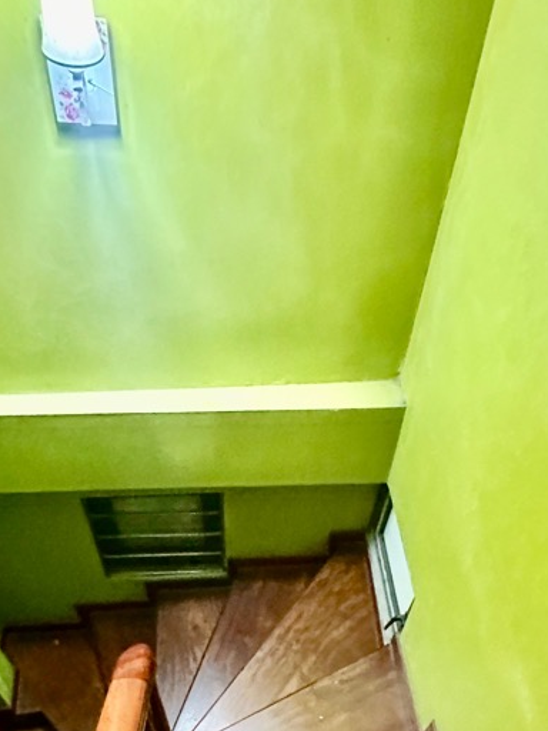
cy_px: 652
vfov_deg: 55.4
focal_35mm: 28
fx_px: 591
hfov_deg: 49.7
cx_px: 248
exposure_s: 1/35
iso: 1250
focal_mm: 2.22
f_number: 2.2
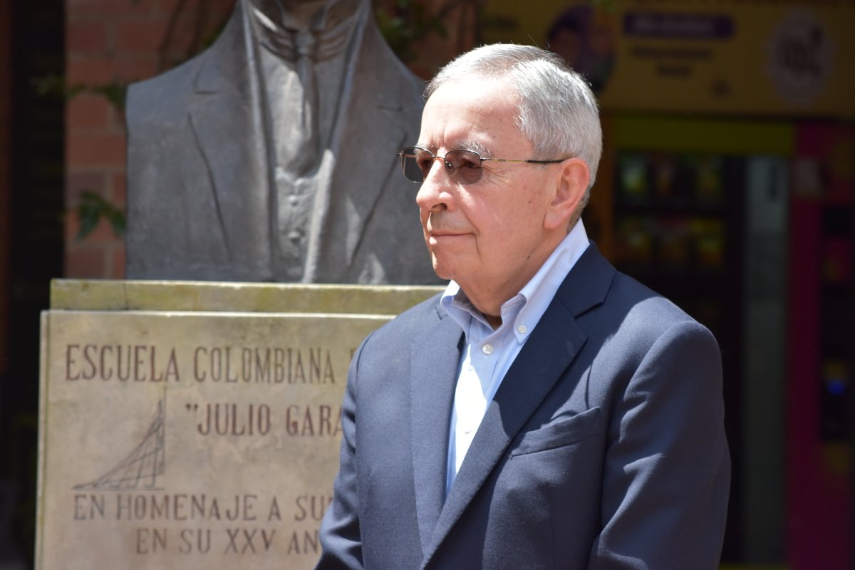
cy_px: 285
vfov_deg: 6.1
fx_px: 5343
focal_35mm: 225
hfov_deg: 9.1
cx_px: 428
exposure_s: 1/1000
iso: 800
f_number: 8
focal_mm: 150
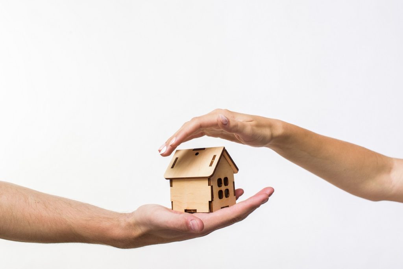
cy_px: 134
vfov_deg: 27.0
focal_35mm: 50
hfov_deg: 39.6
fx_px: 560
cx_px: 202
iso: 64
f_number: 7.1
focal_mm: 50
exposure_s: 1/160
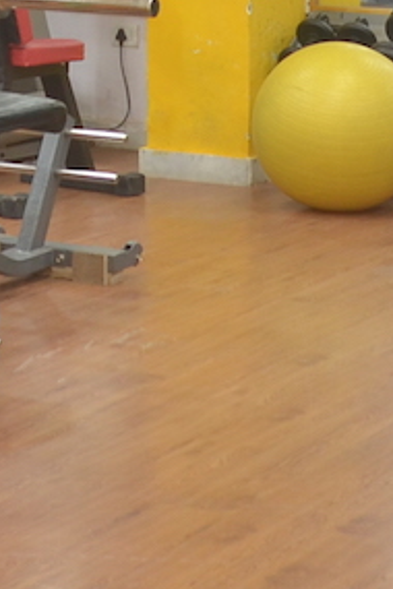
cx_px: -43
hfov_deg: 9.5
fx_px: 2341
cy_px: -293
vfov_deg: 13.5
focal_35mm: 143
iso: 320
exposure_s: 1/20
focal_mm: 18
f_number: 3.5
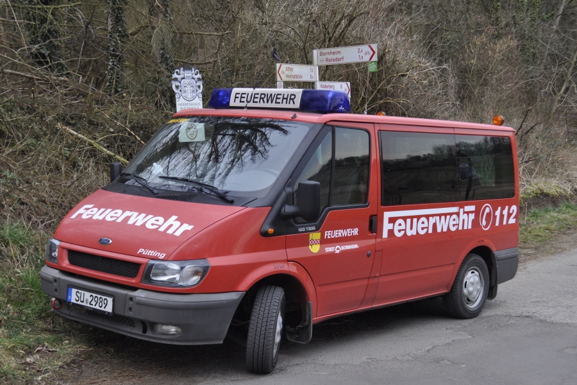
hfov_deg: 41.1
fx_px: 769
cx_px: 288
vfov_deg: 28.1
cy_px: 192
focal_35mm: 48
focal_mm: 32
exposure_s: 1/125
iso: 500
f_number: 5.6
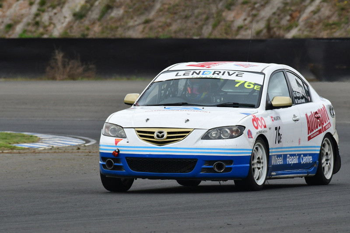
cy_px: 116
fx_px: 7294
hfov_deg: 2.7
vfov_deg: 1.8
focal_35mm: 750
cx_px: 175
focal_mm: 500
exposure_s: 1/640
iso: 1000
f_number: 11
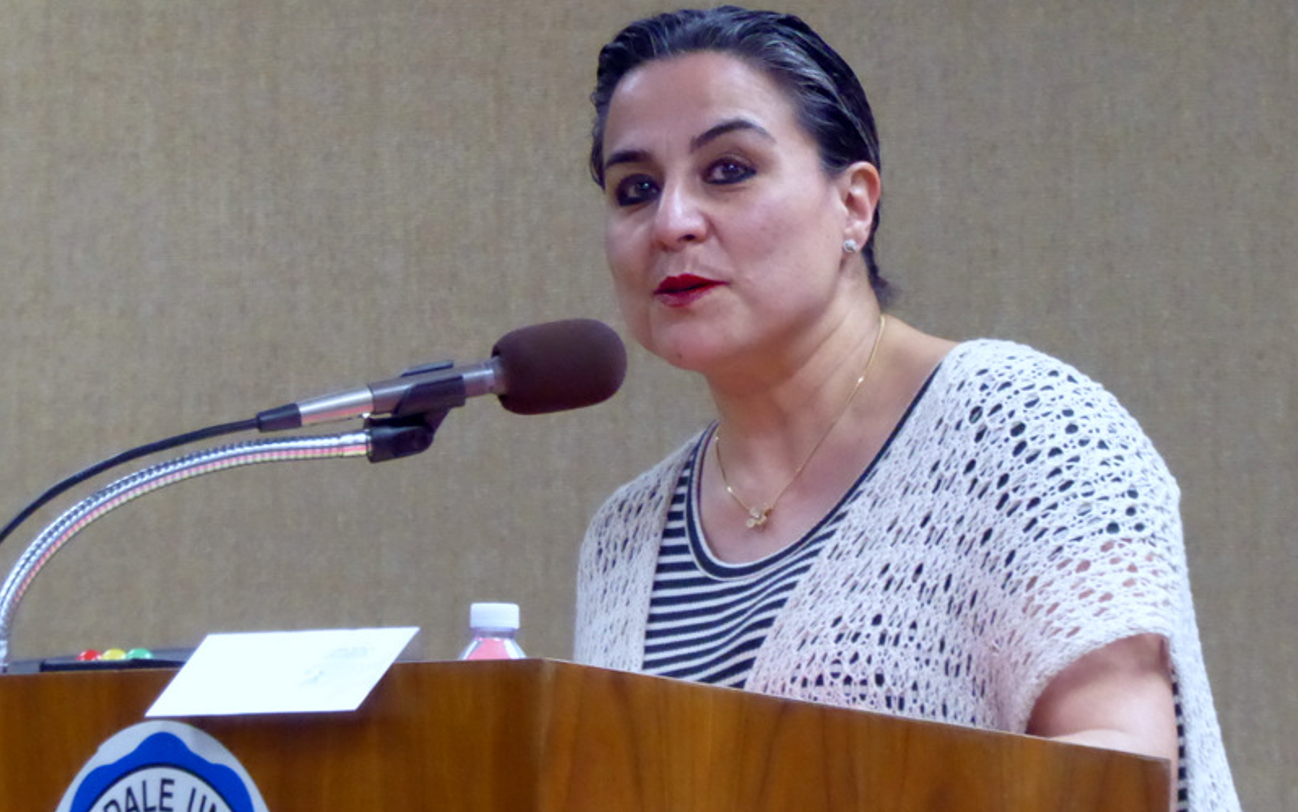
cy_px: 361
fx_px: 15567
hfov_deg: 4.8
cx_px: 649
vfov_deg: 3.0
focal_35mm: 440
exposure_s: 1/40
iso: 1600
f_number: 6
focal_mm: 66.8
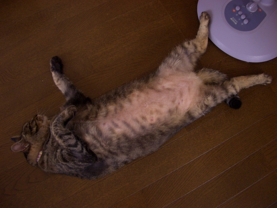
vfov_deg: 40.7
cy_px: 104
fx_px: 280
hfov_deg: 52.6
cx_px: 138
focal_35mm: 35
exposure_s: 1/8
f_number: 2.6
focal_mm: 5.8
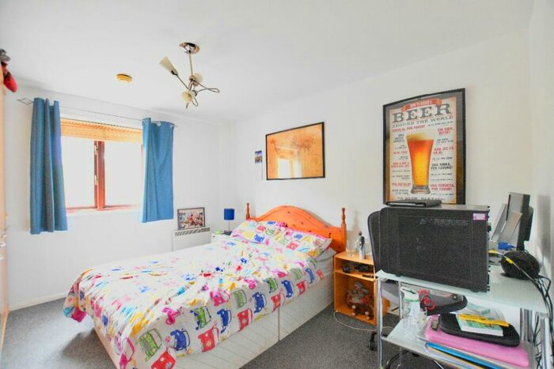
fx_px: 231
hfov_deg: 100.4
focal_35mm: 15
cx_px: 277
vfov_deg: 77.4
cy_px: 184
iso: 4000
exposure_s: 1/125
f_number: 3.5
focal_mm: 10
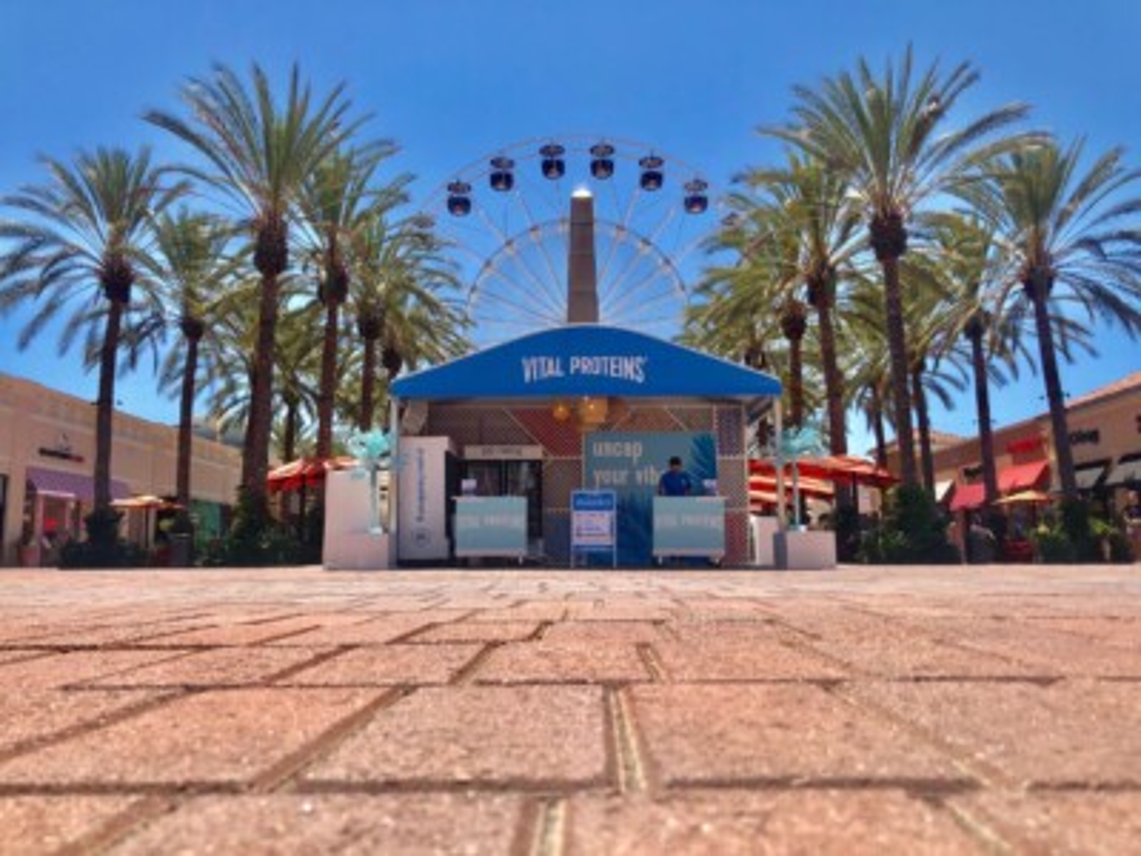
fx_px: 923
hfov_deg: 63.4
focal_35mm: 28
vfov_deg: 49.7
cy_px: 428
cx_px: 570
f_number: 1.8
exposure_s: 1/1779
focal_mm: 4
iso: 20
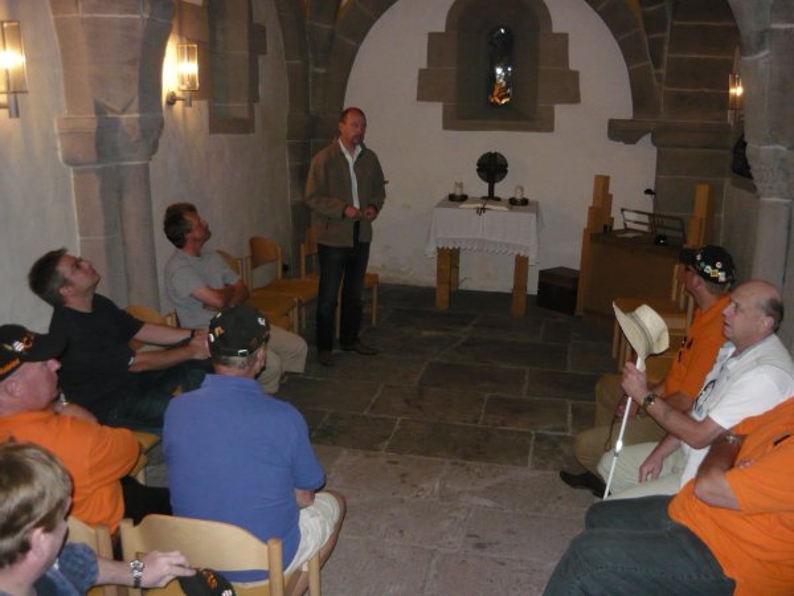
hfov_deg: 55.4
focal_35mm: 33
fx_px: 757
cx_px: 397
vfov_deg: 42.9
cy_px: 298
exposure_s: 1/30
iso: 400
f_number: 2.8
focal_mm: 5.5
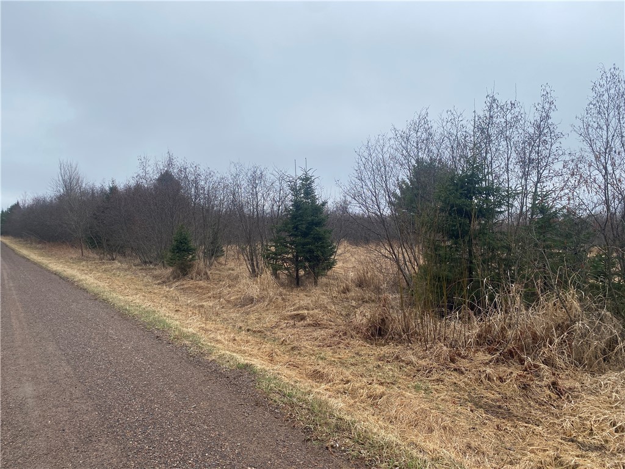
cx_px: 312
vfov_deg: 53.1
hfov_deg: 67.3
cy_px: 234
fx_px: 469
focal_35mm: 26
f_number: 1.8
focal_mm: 4.25
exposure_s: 1/884
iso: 32
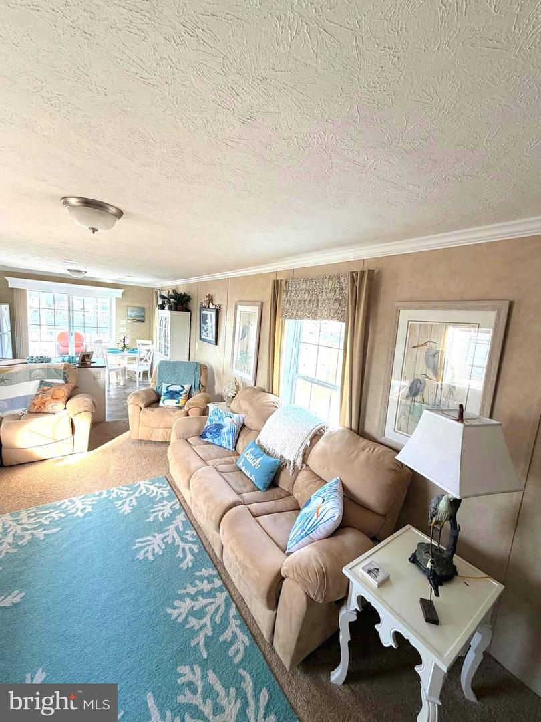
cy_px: 361
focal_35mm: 14
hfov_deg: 85.7
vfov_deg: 102.1
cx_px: 270
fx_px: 292
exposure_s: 1/121
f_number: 2.2
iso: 125
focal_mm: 2.22
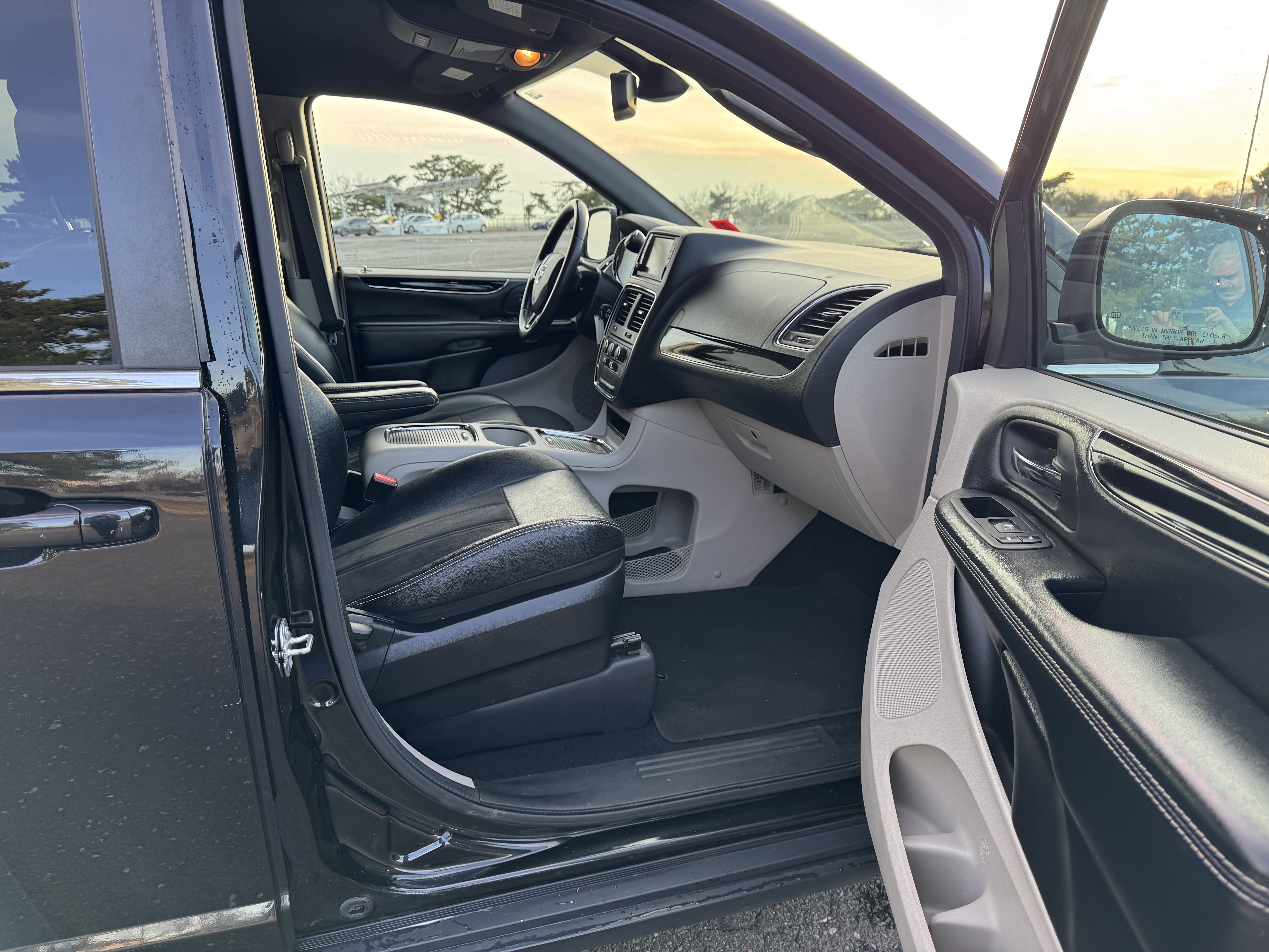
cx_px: 634
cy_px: 476
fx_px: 880
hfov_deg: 71.6
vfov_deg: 56.8
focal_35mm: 24
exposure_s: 1/155
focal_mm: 6.76
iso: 64
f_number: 1.78
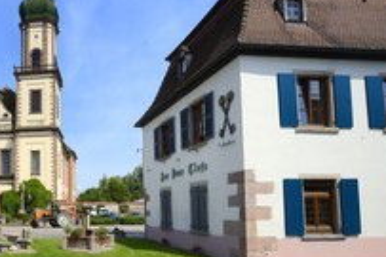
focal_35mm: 29
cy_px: 196
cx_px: 53
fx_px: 311
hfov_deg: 56.7
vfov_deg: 43.3
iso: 200
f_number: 13
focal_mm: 14
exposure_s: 1/400
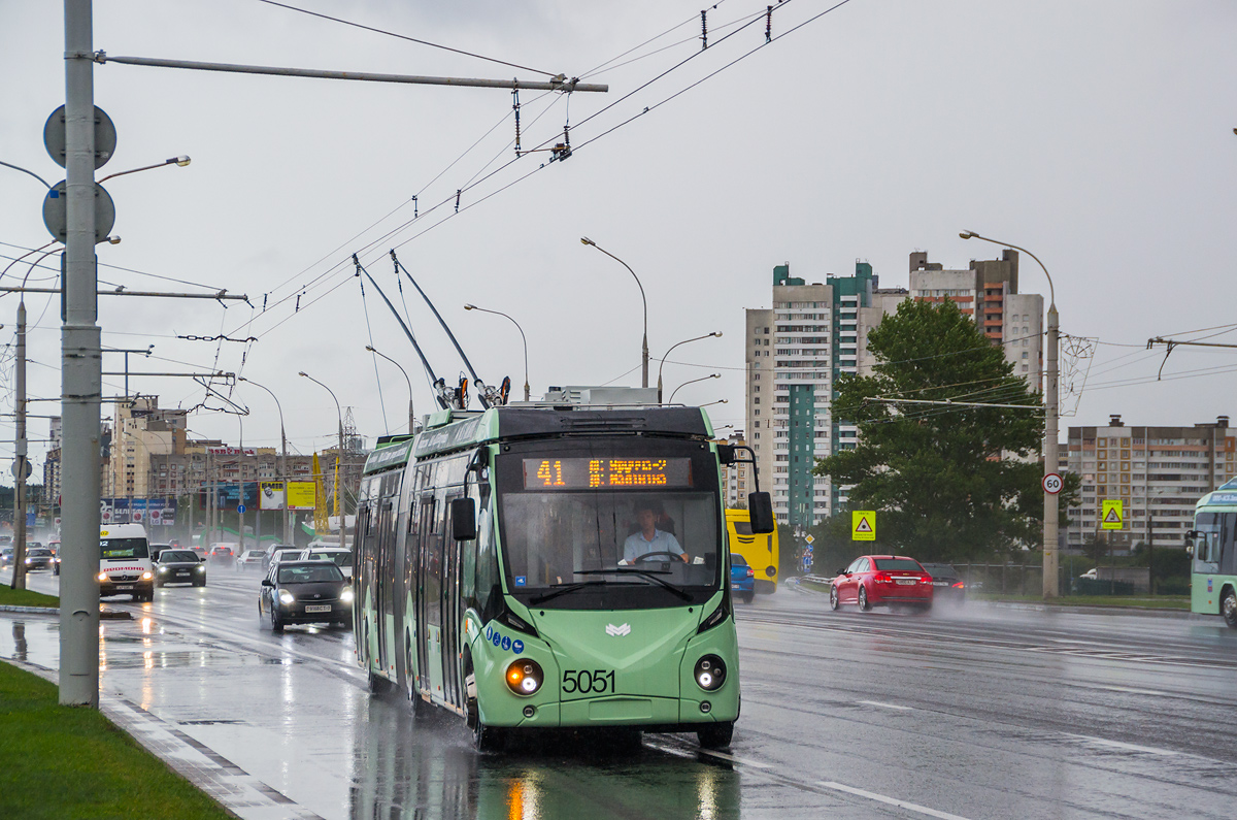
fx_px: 3189
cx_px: 618
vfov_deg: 14.6
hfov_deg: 22.0
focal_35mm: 93
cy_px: 410
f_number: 5
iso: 400
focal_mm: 62
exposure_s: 1/640
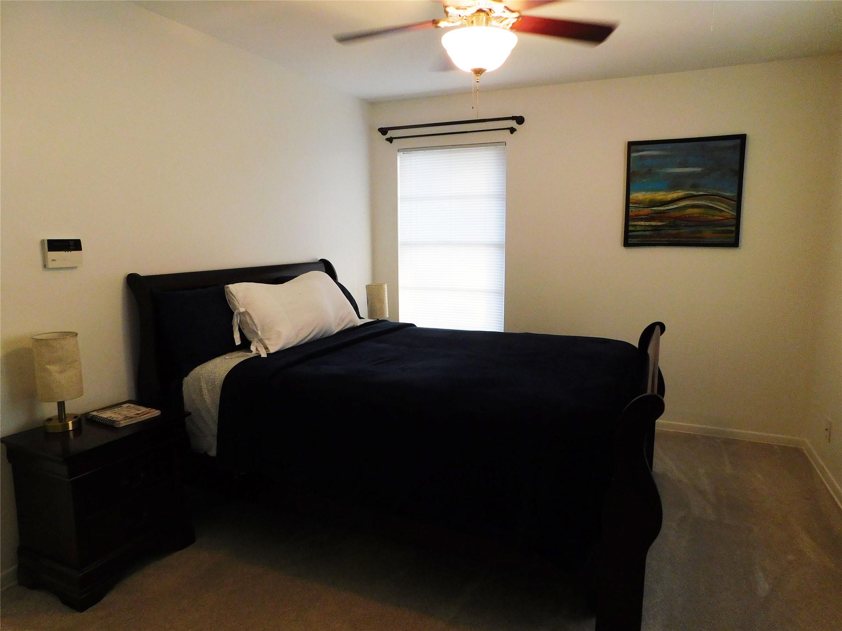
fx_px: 559
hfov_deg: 73.9
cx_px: 421
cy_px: 316
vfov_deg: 58.9
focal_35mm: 23
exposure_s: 1/30
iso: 220
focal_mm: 4
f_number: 3
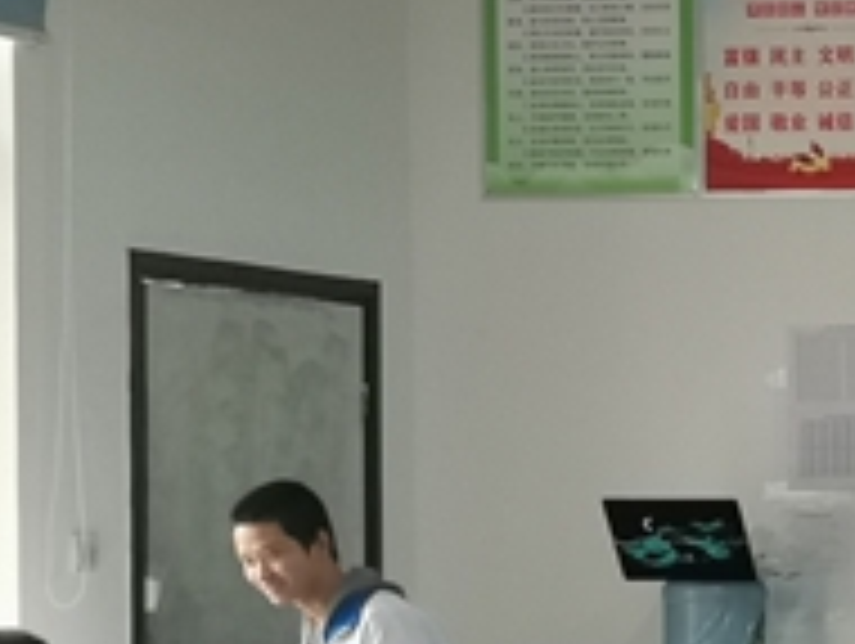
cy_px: 585
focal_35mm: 147
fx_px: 3635
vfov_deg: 10.1
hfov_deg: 12.0
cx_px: 1683
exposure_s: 1/100
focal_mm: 4.75
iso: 125
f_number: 1.8
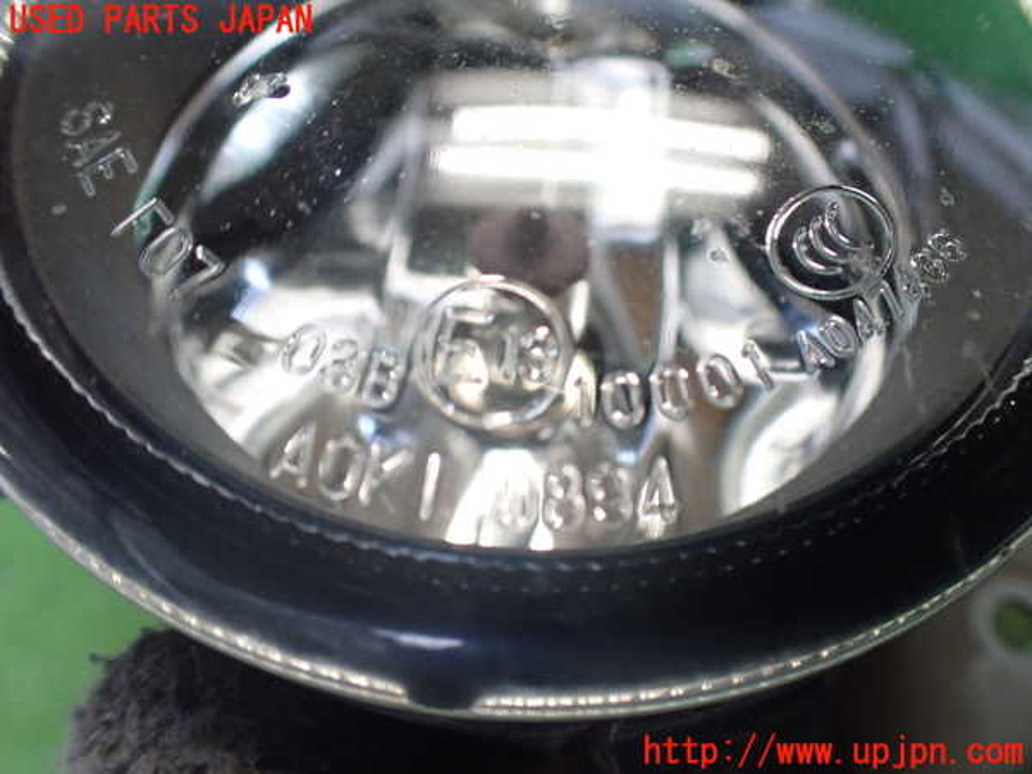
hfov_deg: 60.0
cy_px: 387
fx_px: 894
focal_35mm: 30
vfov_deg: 46.8
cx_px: 516
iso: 640
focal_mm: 5.4
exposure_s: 1/125
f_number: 2.3
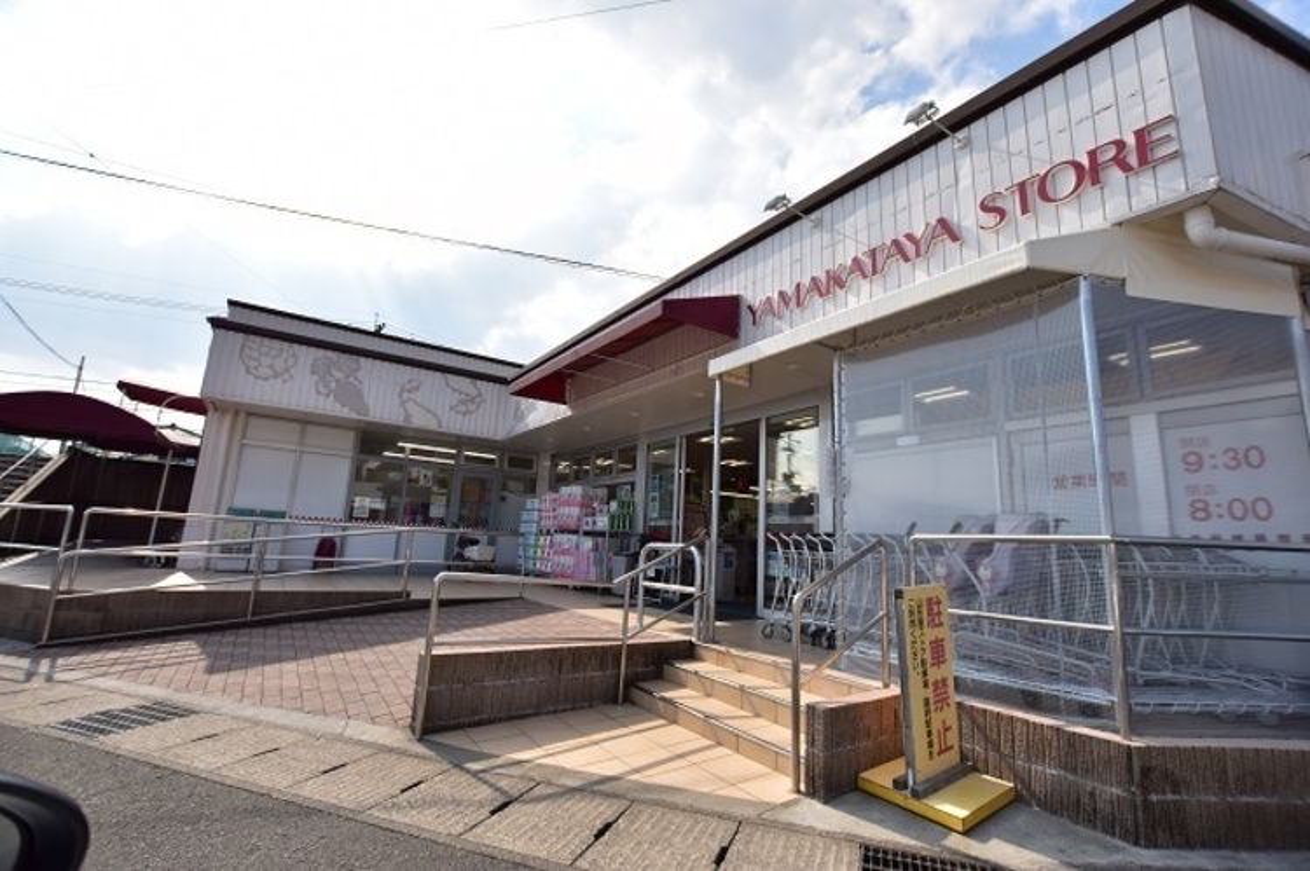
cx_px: 655
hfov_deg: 100.4
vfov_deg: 77.2
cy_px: 436
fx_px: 545
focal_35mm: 15
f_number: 4.5
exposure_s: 1/1600
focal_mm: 10
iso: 160
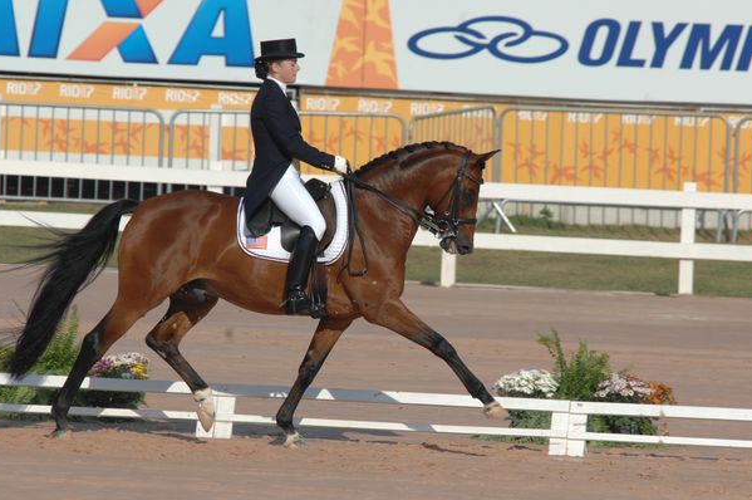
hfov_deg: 3.8
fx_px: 11372
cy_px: 266
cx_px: 388
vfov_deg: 2.5
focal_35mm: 545
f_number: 9.5
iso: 200
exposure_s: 1/500
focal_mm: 340
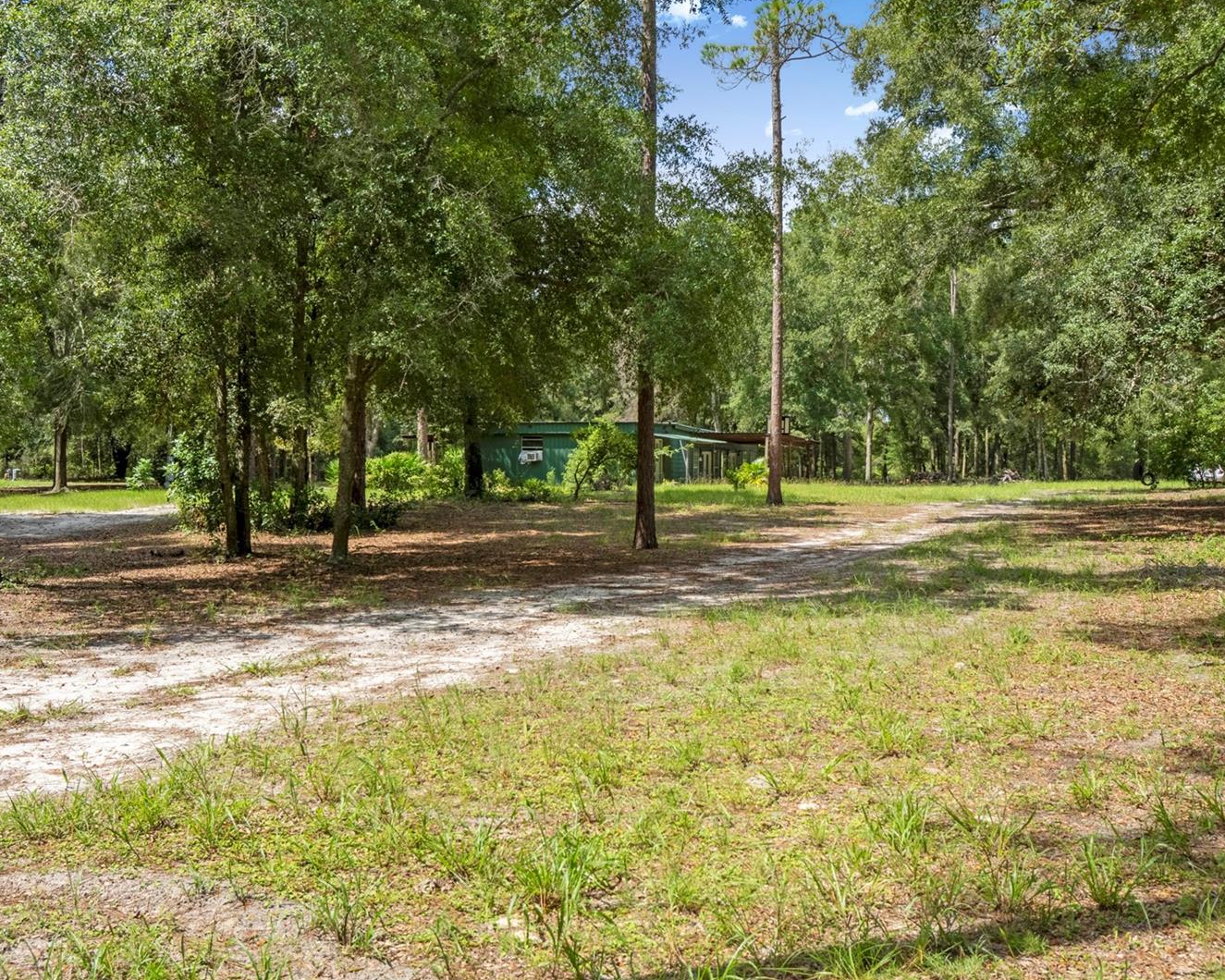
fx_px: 1233
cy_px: 488
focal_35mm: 34
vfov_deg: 43.4
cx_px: 584
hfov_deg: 52.8
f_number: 8
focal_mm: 20
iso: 250
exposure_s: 1/4000
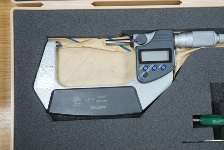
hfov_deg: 45.5
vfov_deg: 31.4
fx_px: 265
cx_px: 134
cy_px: 89
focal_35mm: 43
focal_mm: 23
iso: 640
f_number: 4
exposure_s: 1/60
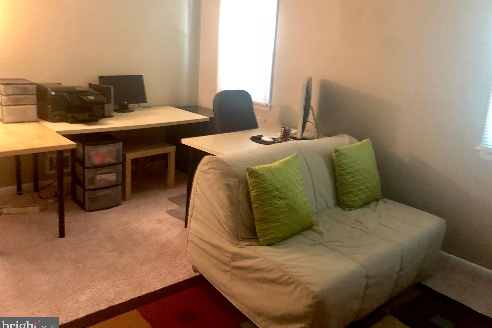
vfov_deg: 43.5
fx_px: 410
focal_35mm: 30
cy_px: 147
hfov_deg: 61.9
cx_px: 251
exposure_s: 1/4
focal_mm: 3.99
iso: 100
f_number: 1.8
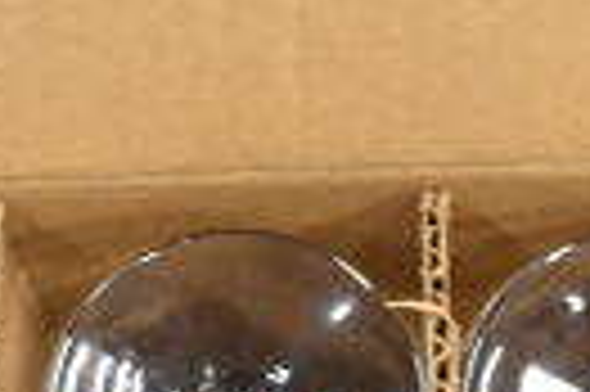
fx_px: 2292
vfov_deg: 9.2
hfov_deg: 14.6
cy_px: 766
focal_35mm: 140
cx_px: 405
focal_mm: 20
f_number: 4
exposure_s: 1/60
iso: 2500
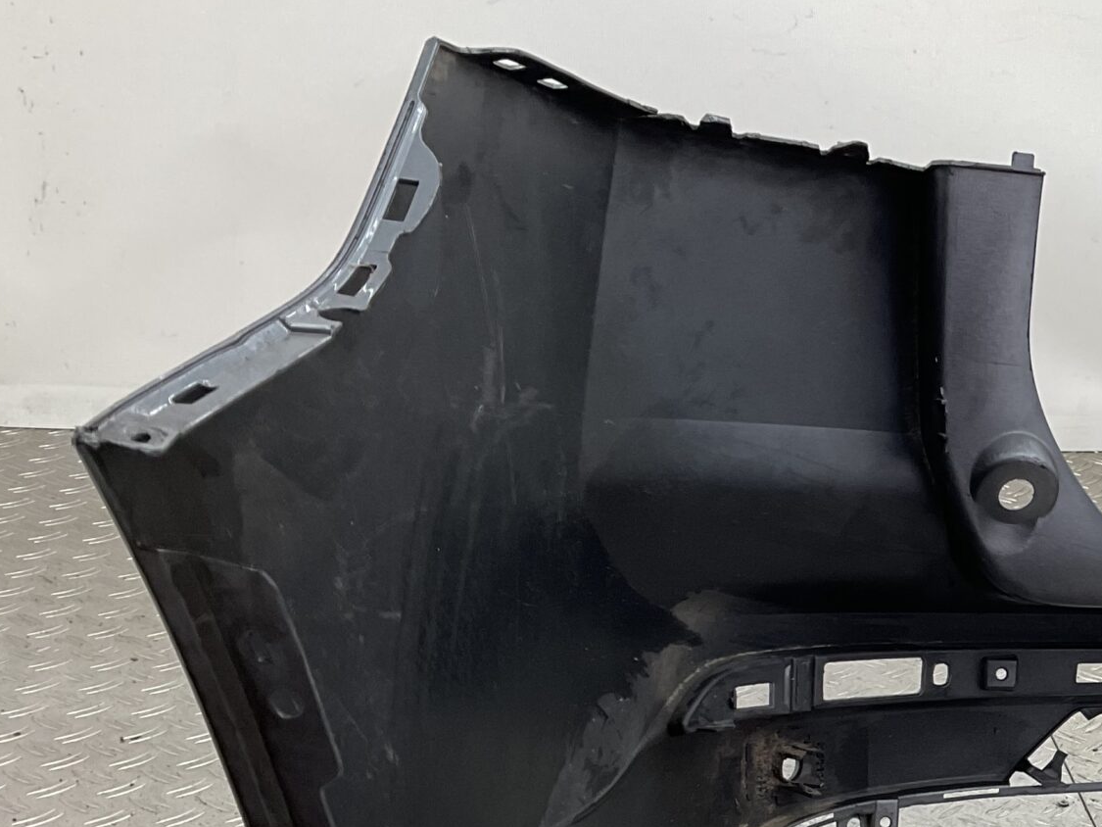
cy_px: 775
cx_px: 1211
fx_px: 2101
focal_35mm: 66
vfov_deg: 21.7
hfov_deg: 27.0
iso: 25
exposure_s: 1/100
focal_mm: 3
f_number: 1.8
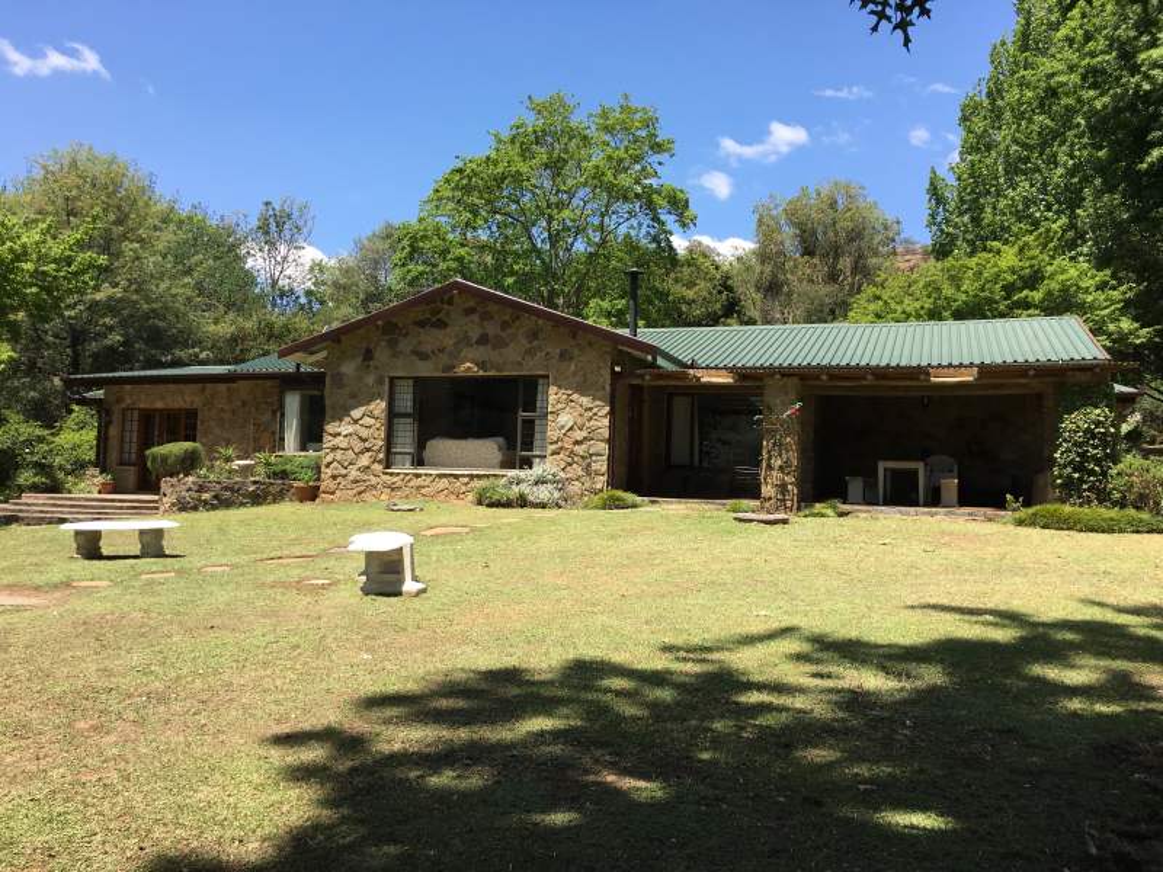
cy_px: 436
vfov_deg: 48.2
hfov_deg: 61.7
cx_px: 582
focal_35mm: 29
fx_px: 974
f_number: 2.2
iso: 25
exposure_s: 1/818
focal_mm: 4.15
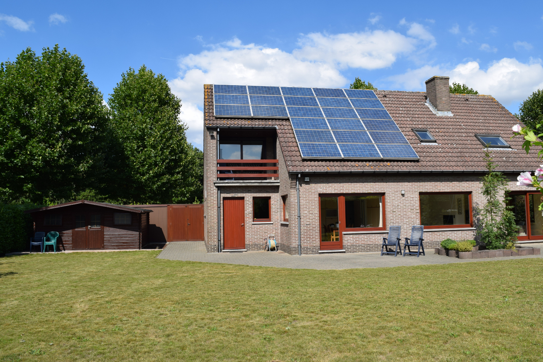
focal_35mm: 27
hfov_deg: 67.4
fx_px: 407
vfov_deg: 47.9
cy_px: 181
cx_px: 272
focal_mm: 18
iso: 100
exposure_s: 1/200
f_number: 10
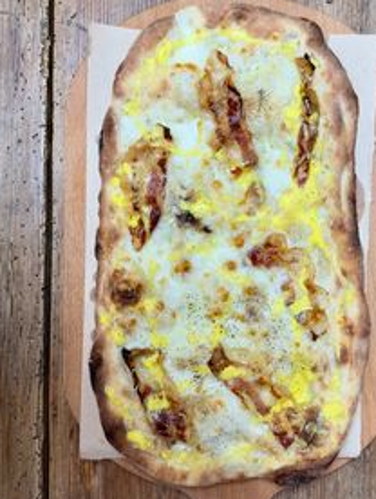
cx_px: 244
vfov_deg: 50.0
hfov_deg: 38.4
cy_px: 269
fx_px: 534
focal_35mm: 37
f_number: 1.78
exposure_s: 1/100
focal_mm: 6.86
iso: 100
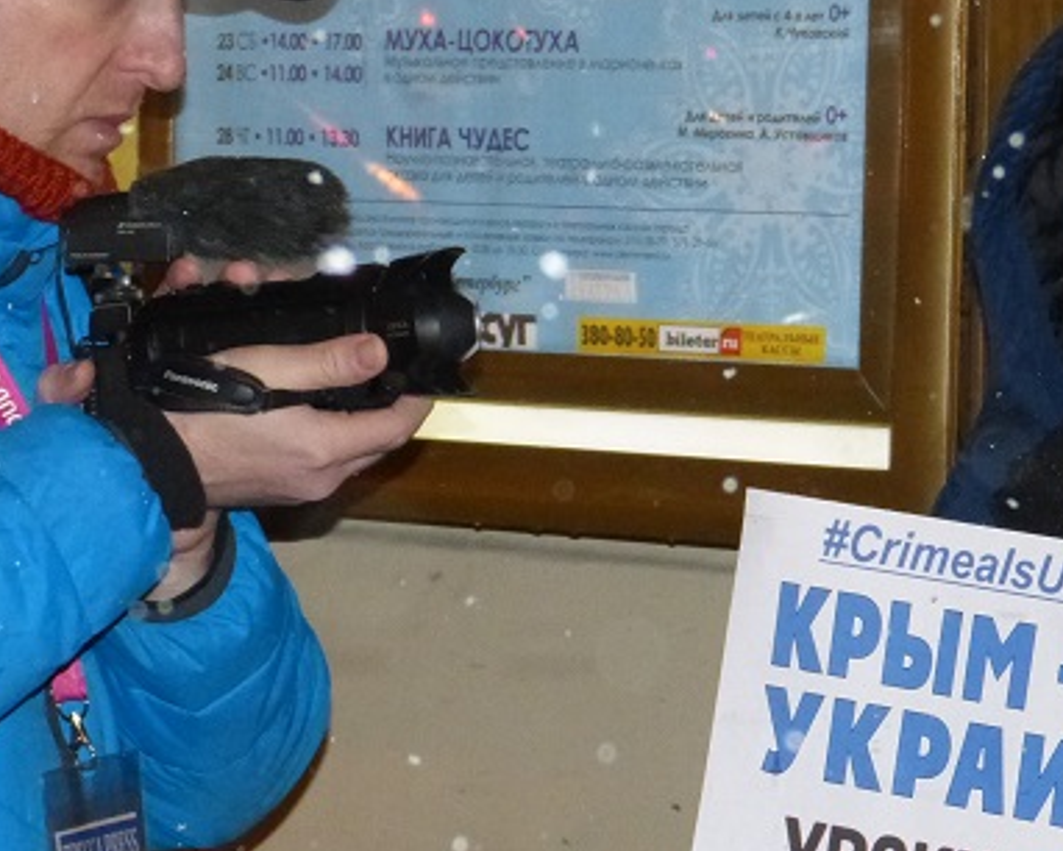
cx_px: 543
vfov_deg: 8.2
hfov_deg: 10.2
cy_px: 451
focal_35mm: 189
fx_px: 5949
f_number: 3.5
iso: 800
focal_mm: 18.6
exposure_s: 1/60
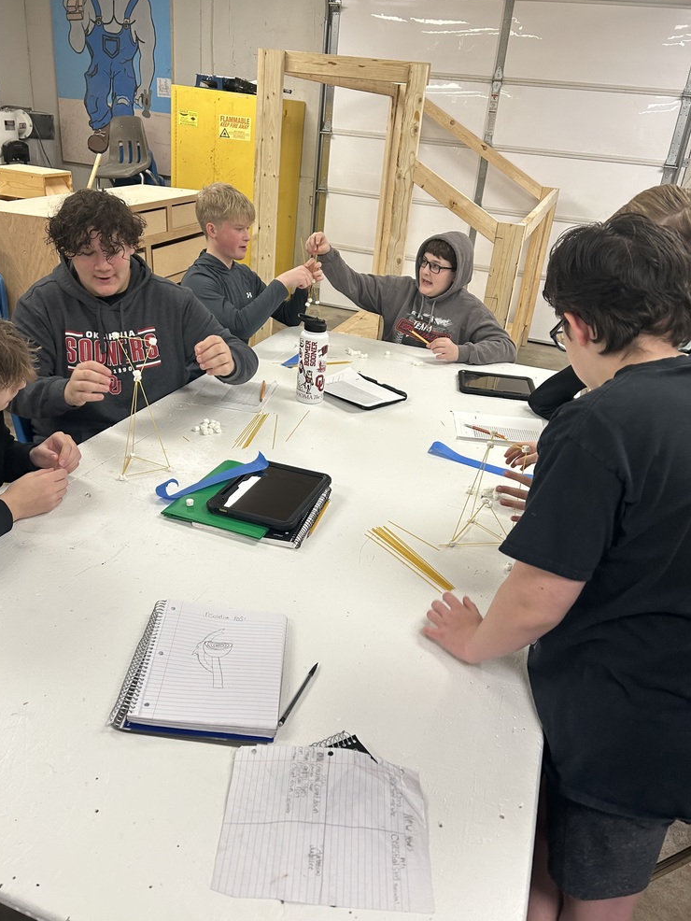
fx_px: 718
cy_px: 450
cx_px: 333
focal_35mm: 27
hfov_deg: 51.4
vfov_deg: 65.3
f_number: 1.5
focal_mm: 5.7
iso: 125
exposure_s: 1/120
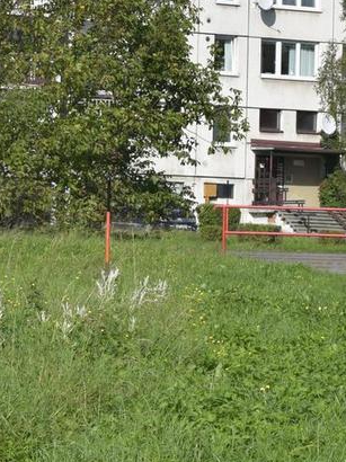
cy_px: 3
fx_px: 3455
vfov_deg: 7.6
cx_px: 285
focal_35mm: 259
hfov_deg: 5.7
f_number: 8
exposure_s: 1/400
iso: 100
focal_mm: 46
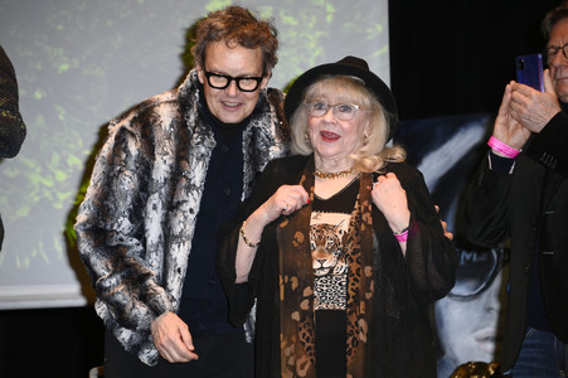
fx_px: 2838
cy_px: 189
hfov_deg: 11.4
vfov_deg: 7.6
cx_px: 284
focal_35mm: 180
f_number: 5.6
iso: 1600
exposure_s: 1/160
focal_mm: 180
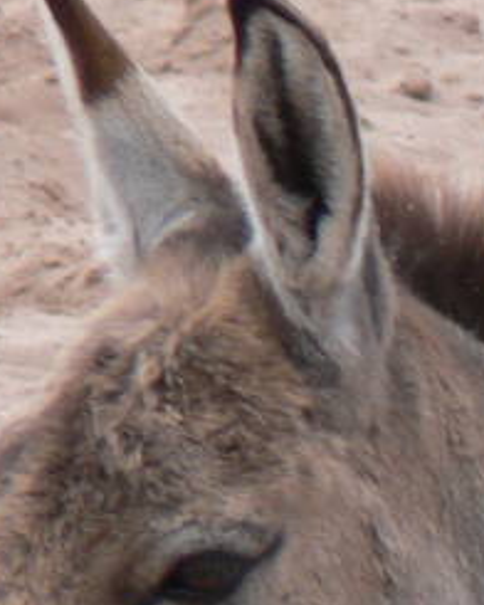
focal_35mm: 2682
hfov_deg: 0.6
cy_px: 1284
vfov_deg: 0.7
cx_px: 1230
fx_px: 48023
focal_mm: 88.8
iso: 80
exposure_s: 1/100
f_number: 5
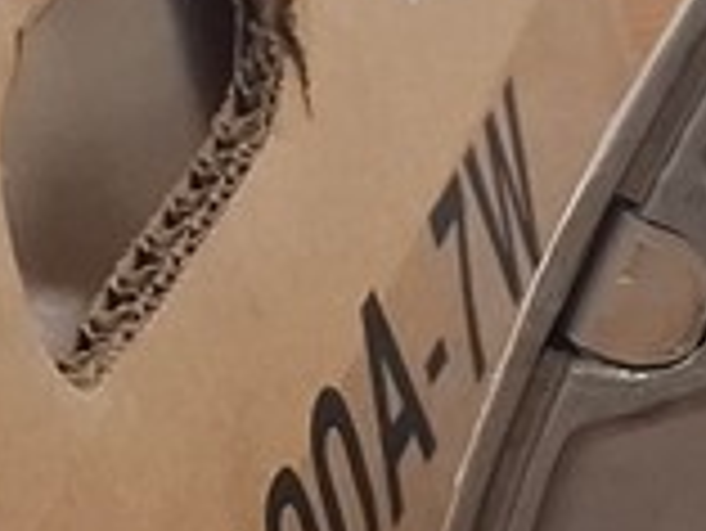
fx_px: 3592
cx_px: 2559
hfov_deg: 8.2
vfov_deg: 8.4
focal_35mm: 176
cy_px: 590
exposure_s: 1/33
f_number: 1.8
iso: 320
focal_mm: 5.54
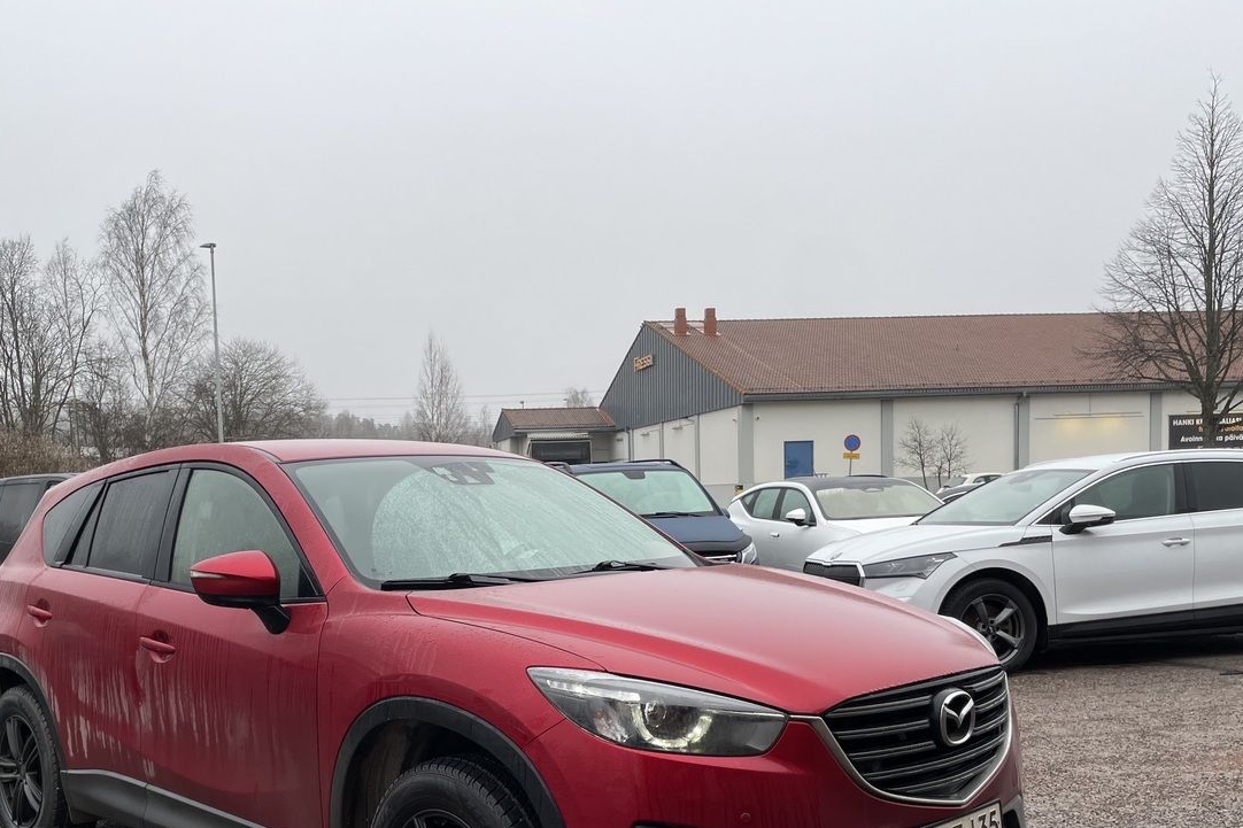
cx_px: 485
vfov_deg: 36.1
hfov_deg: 52.7
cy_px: 610
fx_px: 1243
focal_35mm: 36
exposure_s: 1/230
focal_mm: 4.2
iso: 32
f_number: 1.6
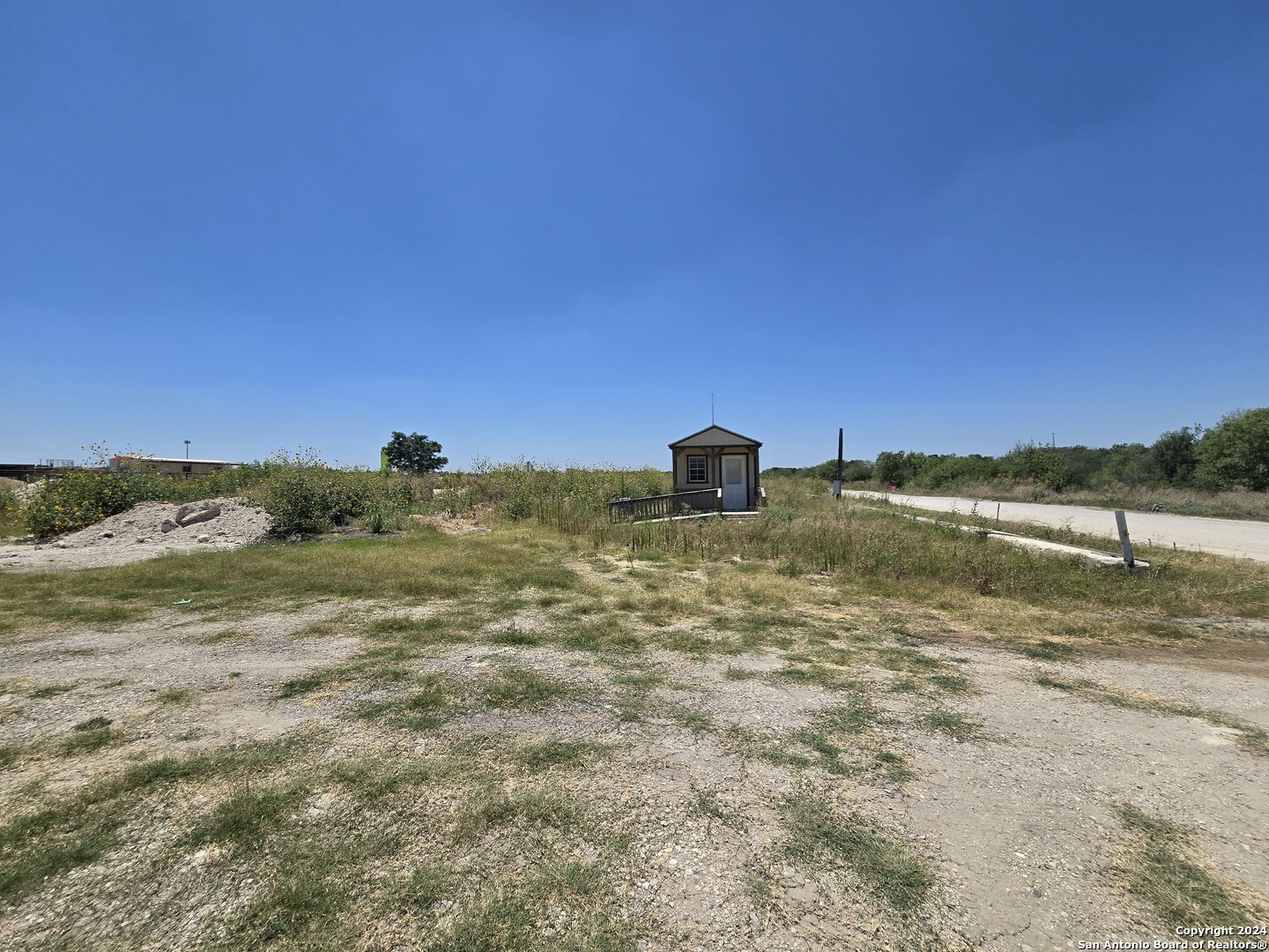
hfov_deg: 106.2
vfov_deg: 89.9
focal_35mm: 13
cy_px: 476
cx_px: 634
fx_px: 477
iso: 50
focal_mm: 2.2
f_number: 2.2
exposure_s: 1/3829
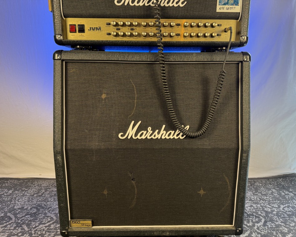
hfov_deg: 65.9
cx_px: 159
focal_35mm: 26
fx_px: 228
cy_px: 123
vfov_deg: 54.9
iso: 200
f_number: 1.78
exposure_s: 1/60
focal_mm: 6.76
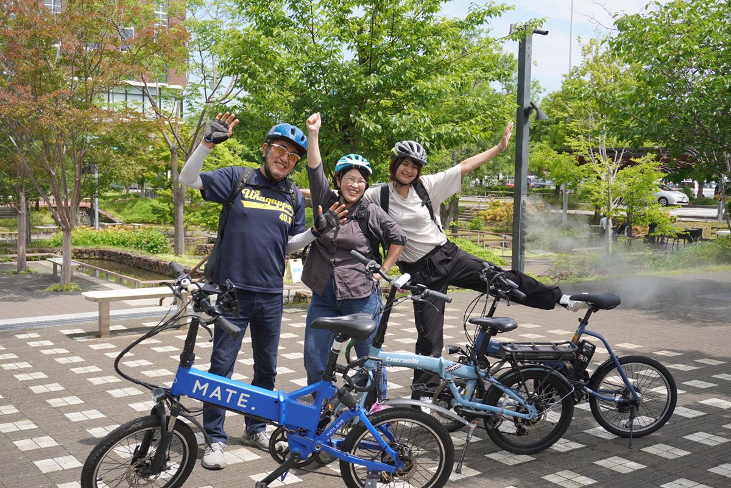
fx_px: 823
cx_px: 366
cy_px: 244
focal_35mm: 40
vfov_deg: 33.0
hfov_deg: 47.9
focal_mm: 27
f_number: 5
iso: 100
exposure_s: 1/400
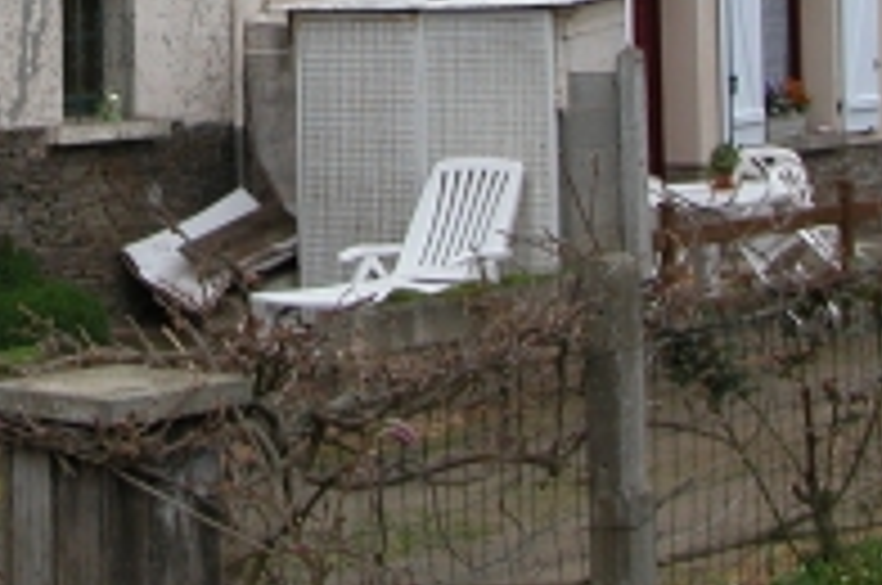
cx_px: 63
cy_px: -248
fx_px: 3106
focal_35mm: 127
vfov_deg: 10.4
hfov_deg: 15.9
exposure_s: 1/121
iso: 100
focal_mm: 8.9
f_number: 4
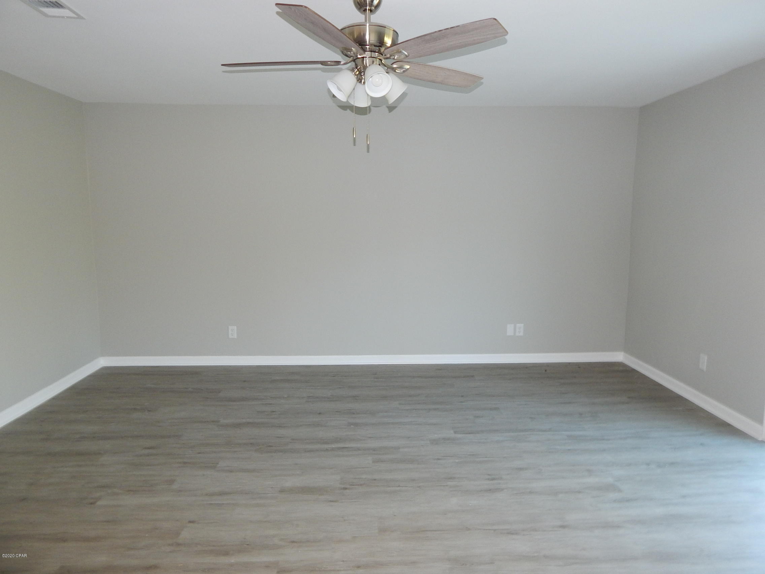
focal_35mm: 22
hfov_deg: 76.4
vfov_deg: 61.1
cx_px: 382
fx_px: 486
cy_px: 287
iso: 200
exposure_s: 1/30
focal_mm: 4
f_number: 3
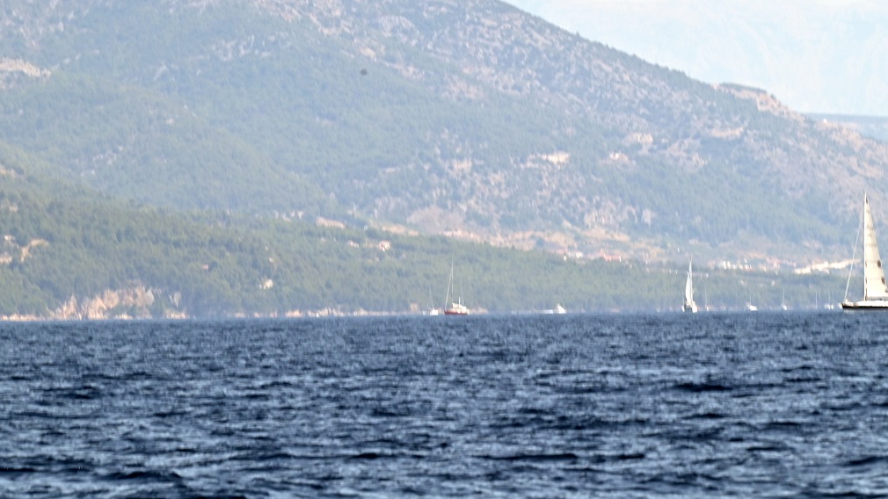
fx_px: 10995
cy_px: 246
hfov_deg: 4.6
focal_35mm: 467
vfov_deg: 2.6
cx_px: 559
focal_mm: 300
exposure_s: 1/320
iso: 320
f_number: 16
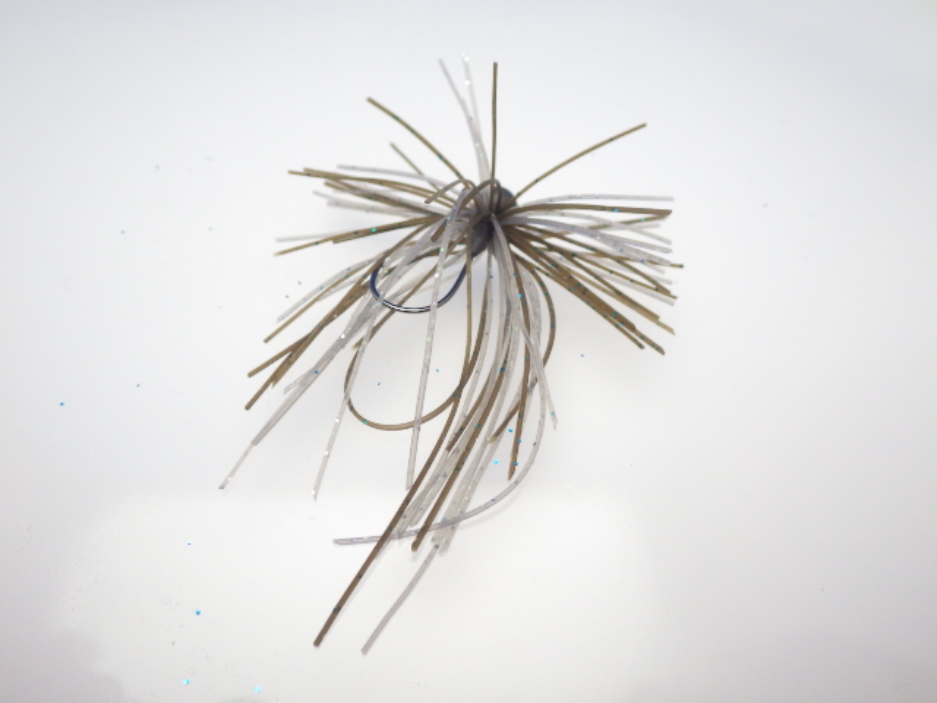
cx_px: 468
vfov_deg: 45.4
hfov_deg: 58.4
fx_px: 839
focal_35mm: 31
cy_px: 352
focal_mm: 5.5
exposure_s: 1/45
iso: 250
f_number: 3.1
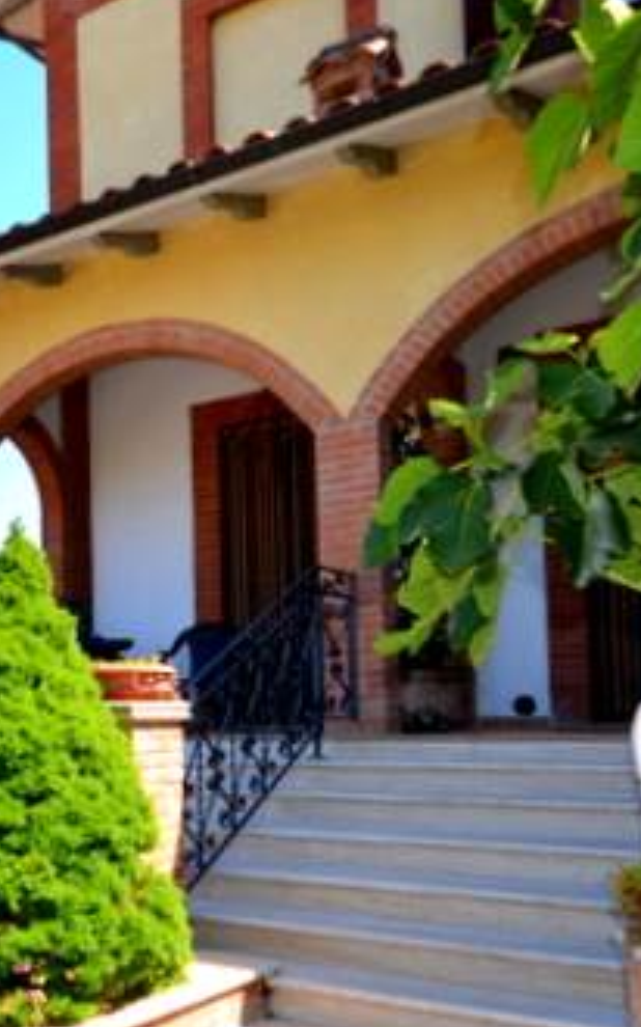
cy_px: 644
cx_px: -25
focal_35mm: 37
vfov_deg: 52.2
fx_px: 1035
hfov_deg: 31.4
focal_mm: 10
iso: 100
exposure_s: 1/250
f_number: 5.6
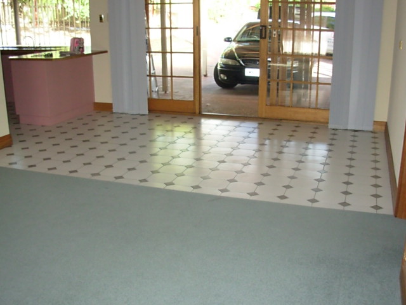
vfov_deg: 37.7
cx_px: 203
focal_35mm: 38
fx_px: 446
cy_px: 152
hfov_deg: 49.0
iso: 150
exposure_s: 1/95.9
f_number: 2.9
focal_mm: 6.3
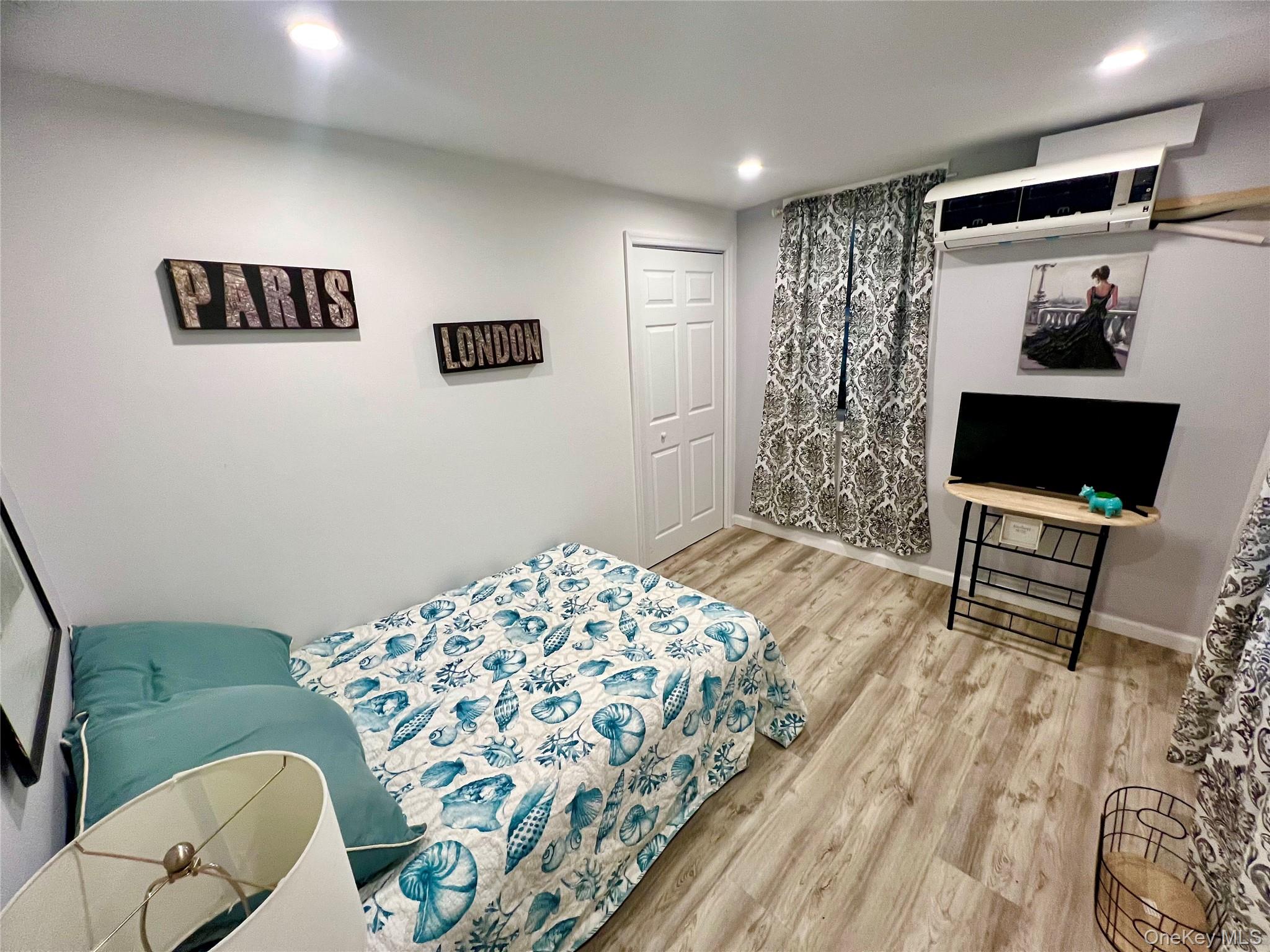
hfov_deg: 106.2
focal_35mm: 13
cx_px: 635
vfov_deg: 89.9
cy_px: 476
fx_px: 477
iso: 200
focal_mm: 1.57
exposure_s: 1/120
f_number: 1.8
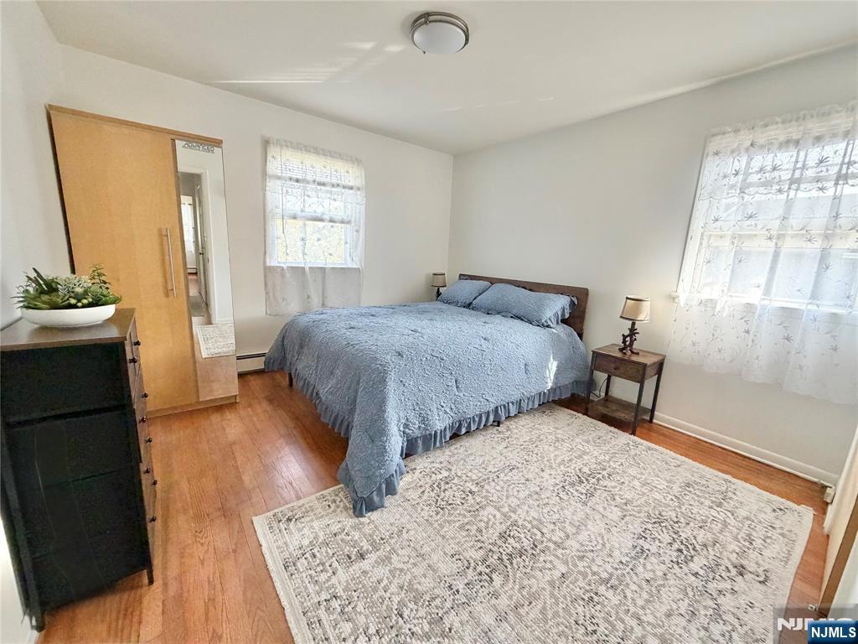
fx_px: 347
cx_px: 429
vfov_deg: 85.7
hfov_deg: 102.1
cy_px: 322
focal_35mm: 14
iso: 320
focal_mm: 2.22
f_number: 2.2
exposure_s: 1/121
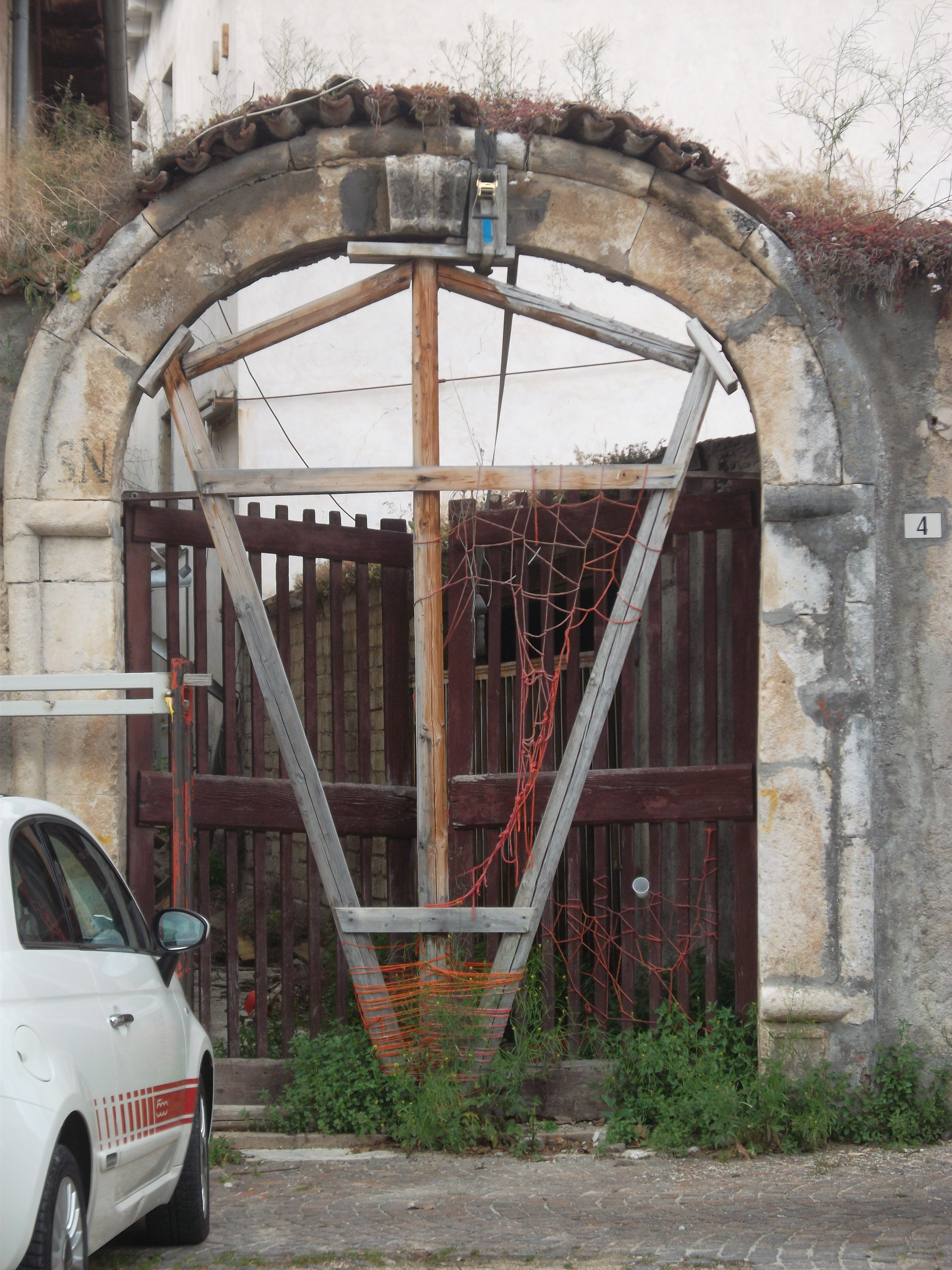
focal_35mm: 74
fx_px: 2714
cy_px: 635
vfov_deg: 26.3
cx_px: 476
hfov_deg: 19.9
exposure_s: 1/125
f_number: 3.9
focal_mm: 13.2
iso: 80
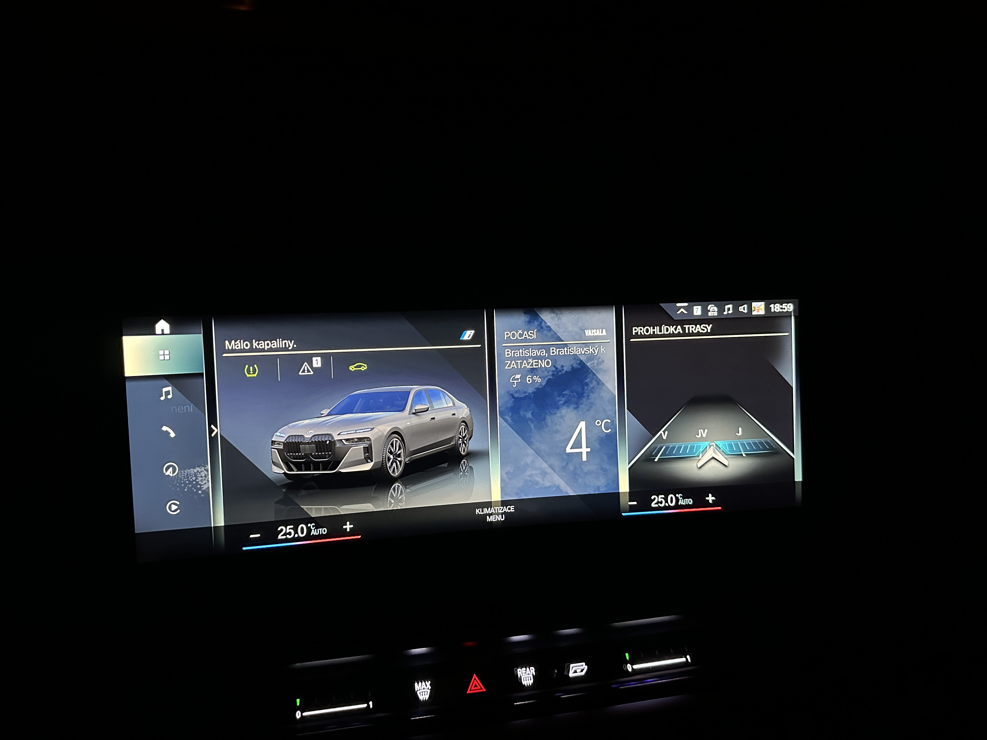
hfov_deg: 71.6
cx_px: 494
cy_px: 370
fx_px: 684
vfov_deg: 56.8
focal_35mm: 24
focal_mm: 6.86
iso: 1000
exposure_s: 1/48
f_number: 1.78
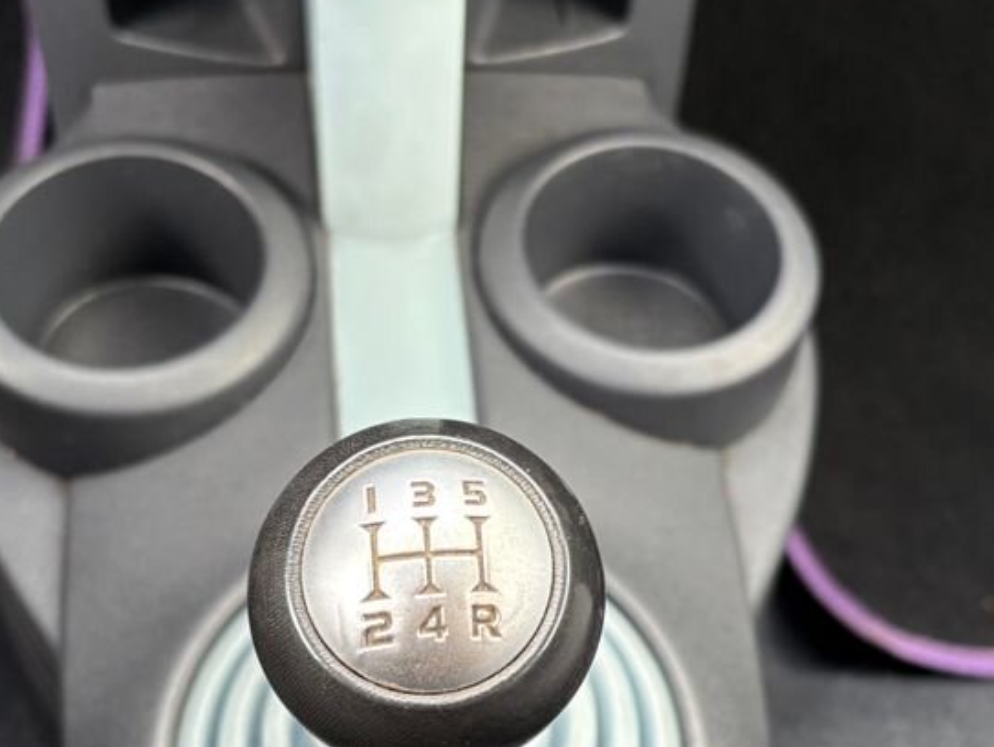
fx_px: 1408
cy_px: 536
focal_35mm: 49
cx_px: 516
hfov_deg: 38.9
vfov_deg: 29.4
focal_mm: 5.96
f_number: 1.6
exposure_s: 1/66
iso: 125
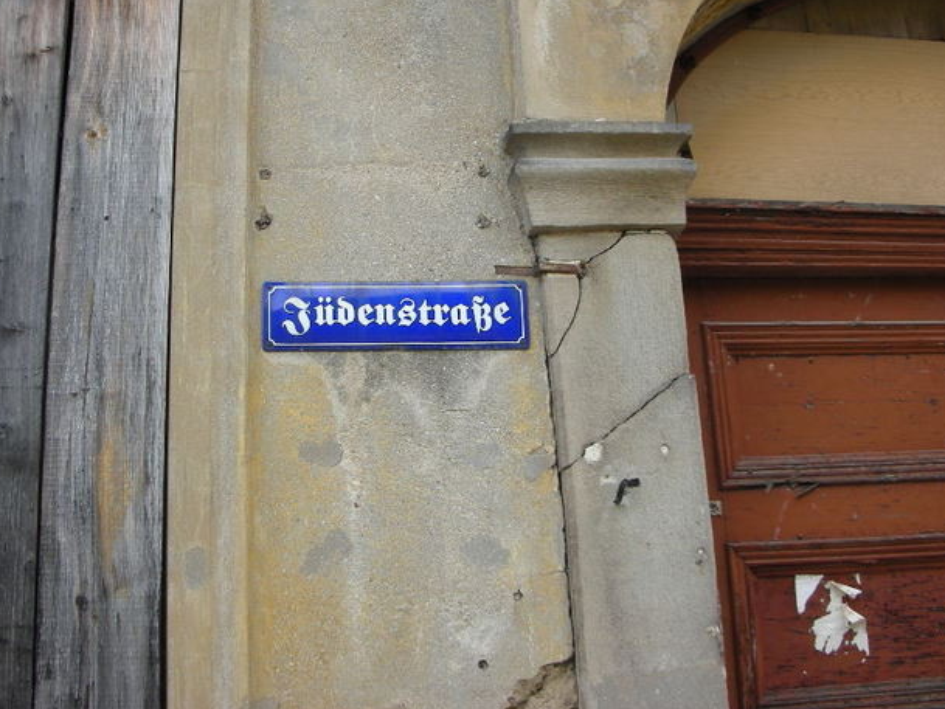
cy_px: 261
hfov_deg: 41.1
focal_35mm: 46
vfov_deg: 31.4
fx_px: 1256
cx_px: 397
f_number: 3
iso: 50
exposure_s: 1/182
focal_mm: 5.8
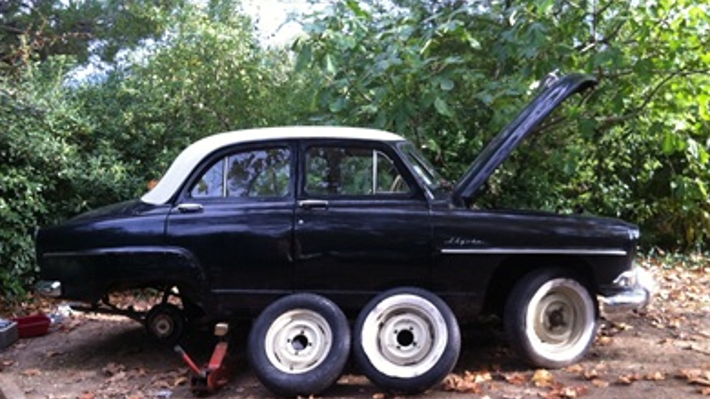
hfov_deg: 51.6
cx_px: 353
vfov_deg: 30.4
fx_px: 734
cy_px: 228
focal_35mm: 39
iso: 100
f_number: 2.8
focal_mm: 3.85
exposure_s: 1/120
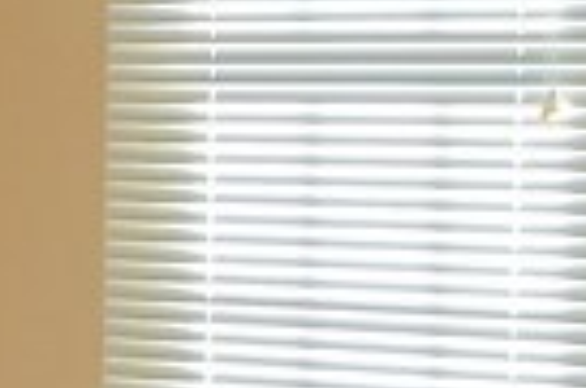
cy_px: 692
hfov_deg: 6.3
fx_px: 4677
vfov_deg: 4.7
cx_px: -1493
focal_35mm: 288
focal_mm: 24
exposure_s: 1/13
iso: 1000
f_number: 13
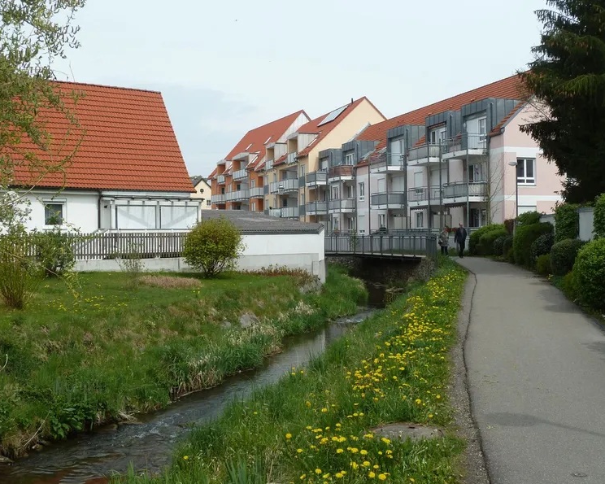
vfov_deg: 35.7
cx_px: 308
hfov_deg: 43.8
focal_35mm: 42
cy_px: 243
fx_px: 752
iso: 80
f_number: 4
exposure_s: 1/500
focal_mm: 6.5
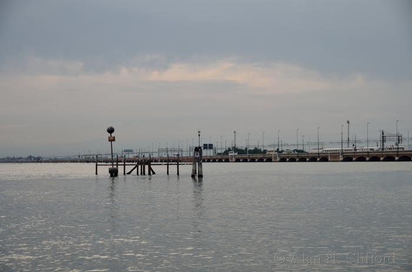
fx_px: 890
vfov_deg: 17.4
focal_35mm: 78
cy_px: 136
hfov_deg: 26.1
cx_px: 206
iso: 100
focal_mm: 52
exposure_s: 1/160
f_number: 4.8
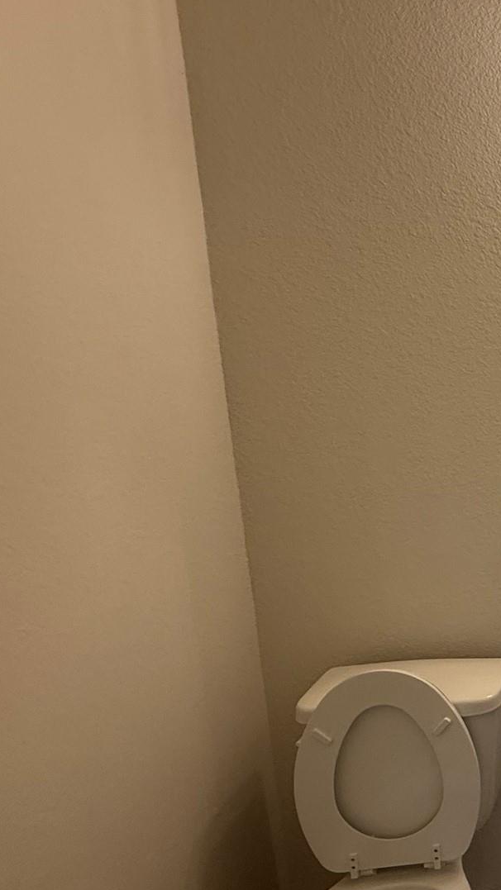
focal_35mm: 29
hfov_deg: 27.2
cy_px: 496
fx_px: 685
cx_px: 761
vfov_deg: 65.9
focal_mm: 2.22
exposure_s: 1/60
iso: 200
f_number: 2.2
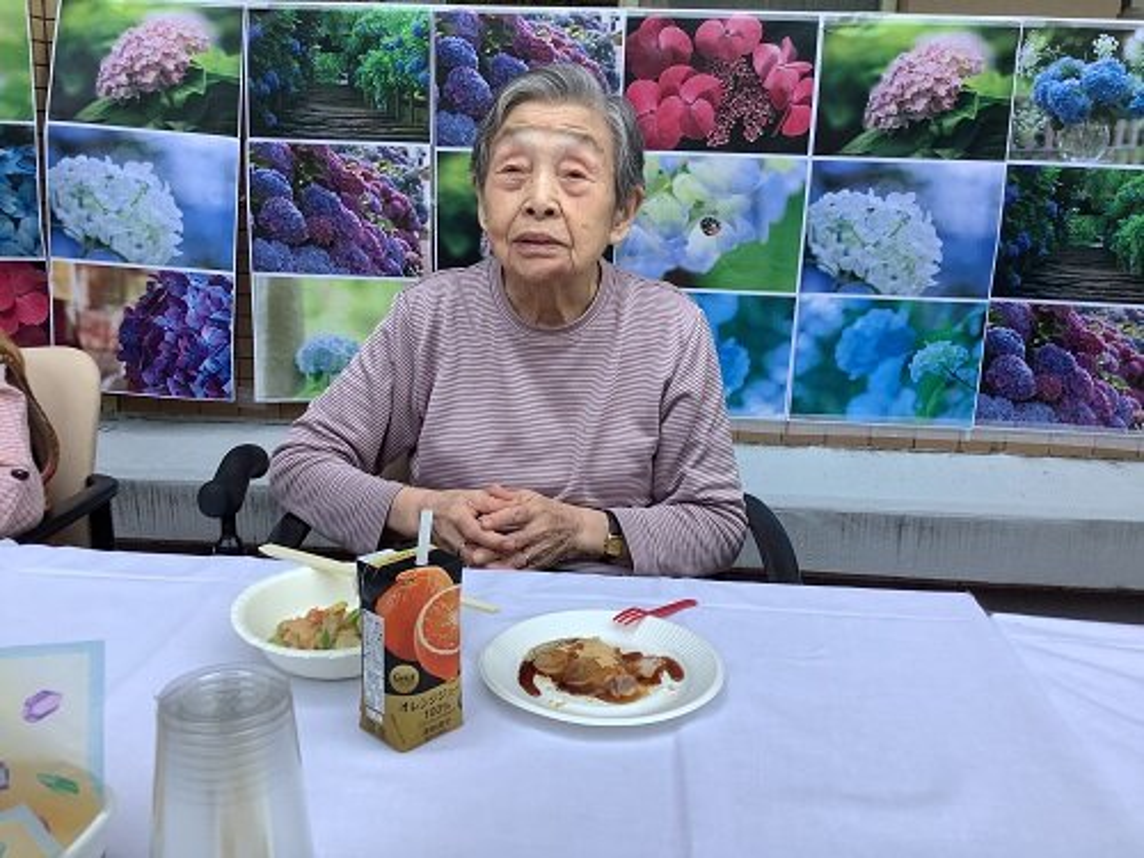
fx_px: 1024
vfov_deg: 45.4
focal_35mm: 31
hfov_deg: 58.4
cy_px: 429
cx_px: 572
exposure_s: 1/369
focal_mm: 3.3
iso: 25
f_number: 2.4
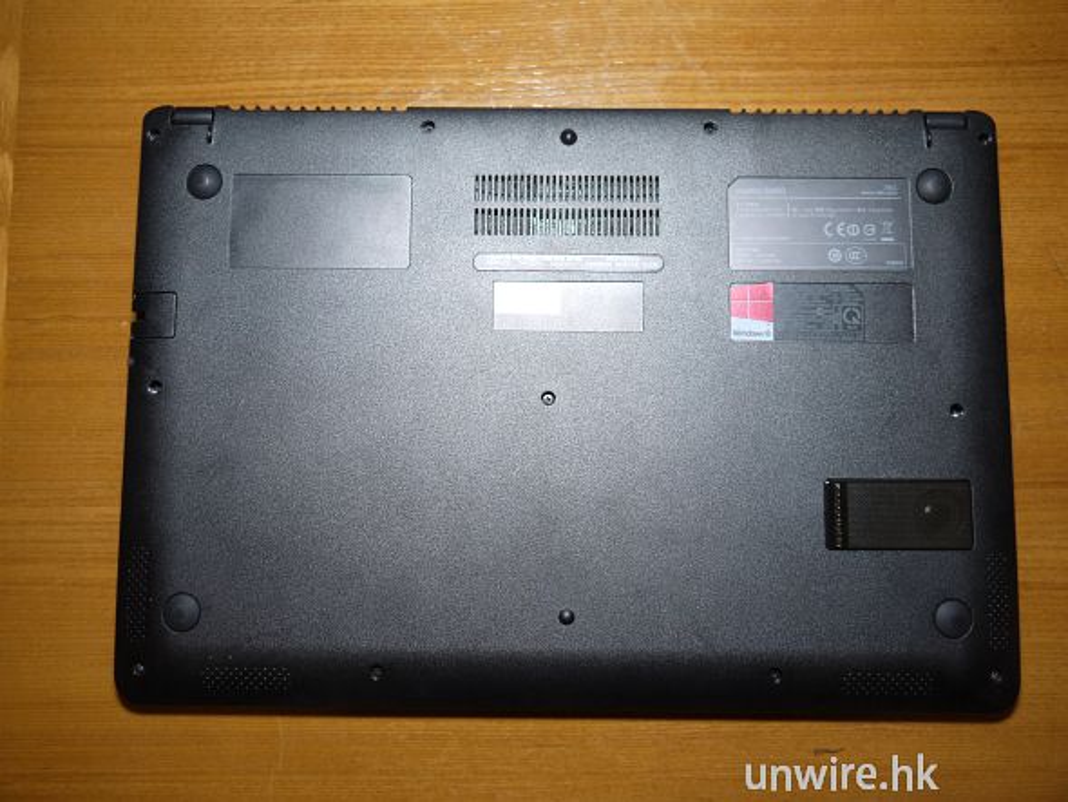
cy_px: 401
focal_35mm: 36
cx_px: 534
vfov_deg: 39.7
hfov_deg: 51.3
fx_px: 1111
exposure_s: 1/60
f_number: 4.5
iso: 100
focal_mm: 18
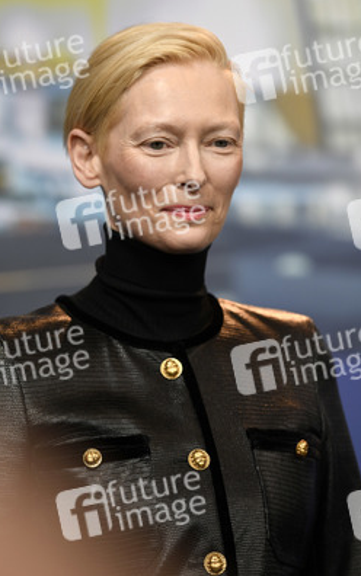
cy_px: 288
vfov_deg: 11.3
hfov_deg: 7.1
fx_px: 2908
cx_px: 173
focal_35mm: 185
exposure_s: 1/400
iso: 1250
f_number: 3.5
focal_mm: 180
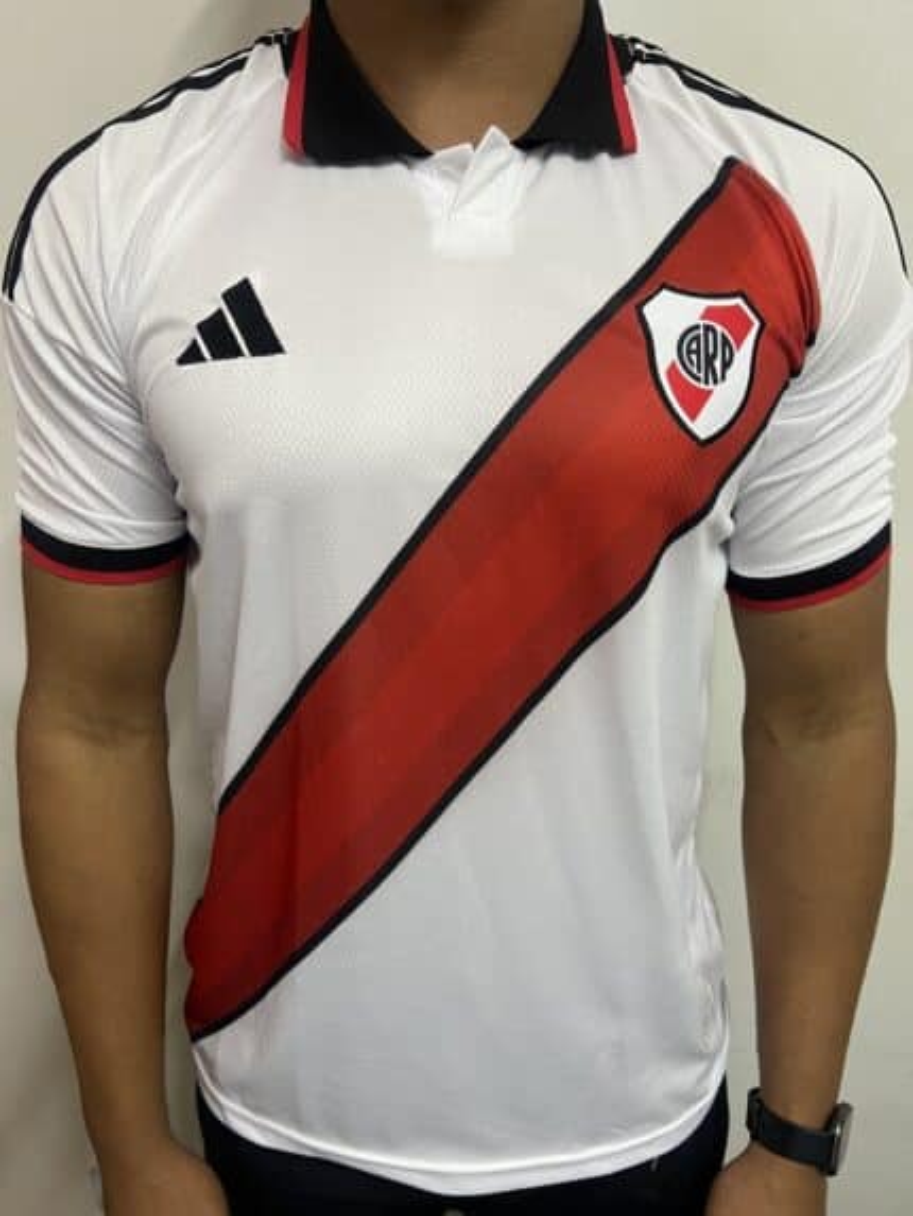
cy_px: 608
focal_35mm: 26
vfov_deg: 67.3
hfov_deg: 53.1
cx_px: 456
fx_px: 914
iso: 250
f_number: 1.5
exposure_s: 1/60
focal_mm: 5.7
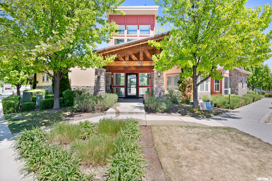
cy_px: 90
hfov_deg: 84.0
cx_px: 136
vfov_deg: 61.9
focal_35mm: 20
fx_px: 151
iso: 200
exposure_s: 1/80
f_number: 9
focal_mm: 20
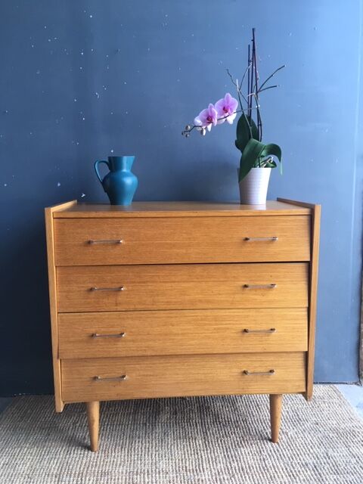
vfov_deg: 61.7
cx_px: 182
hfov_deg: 48.2
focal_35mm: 29
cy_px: 242
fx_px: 405
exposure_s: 1/33
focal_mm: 4.15
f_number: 2.2
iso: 32
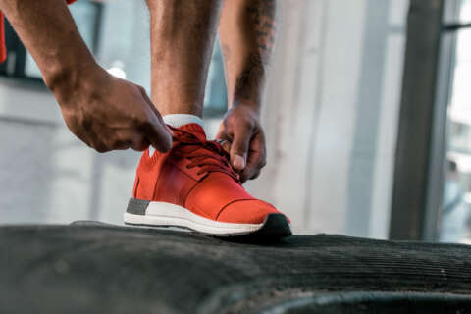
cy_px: 157
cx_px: 236
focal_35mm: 50
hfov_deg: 39.6
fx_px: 654
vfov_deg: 27.0
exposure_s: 1/200
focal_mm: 50
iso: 320
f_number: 4
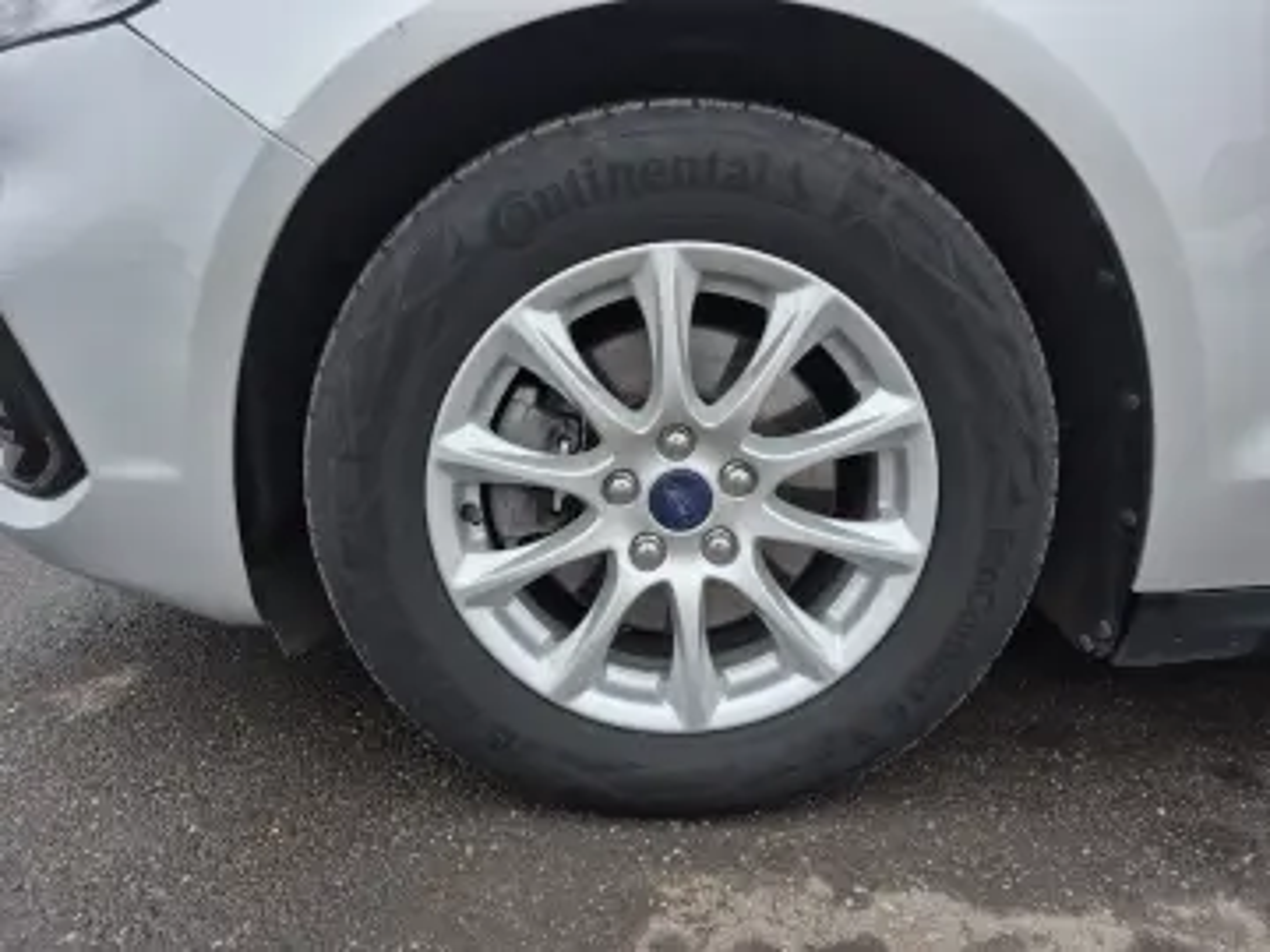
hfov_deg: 73.9
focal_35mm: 23
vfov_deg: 58.9
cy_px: 476
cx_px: 635
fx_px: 844
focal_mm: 5.4
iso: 320
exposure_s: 1/100
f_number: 1.8
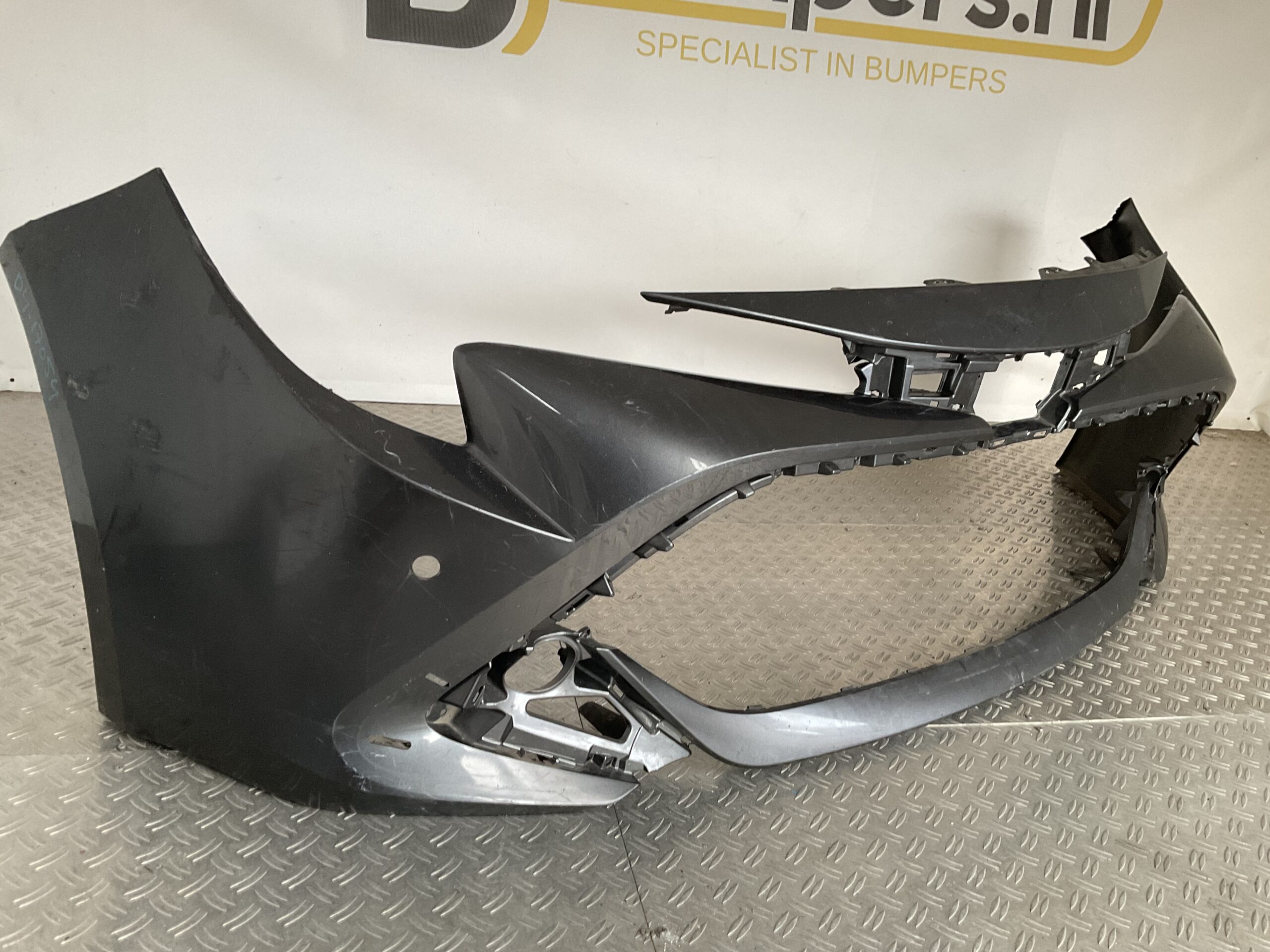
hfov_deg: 61.7
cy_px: 476
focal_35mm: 29
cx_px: 635
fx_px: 1064
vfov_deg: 48.2
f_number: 1.8
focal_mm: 3
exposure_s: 1/50
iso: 80
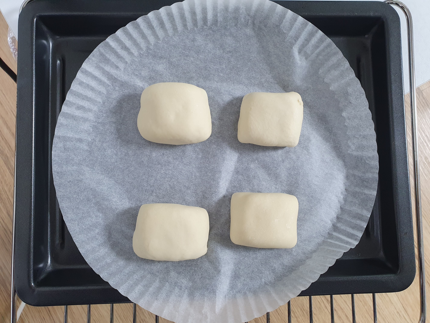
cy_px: 162
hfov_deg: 67.3
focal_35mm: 26
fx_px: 323
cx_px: 215
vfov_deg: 53.1
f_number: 2.4
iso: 160
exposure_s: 1/40
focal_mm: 4.32
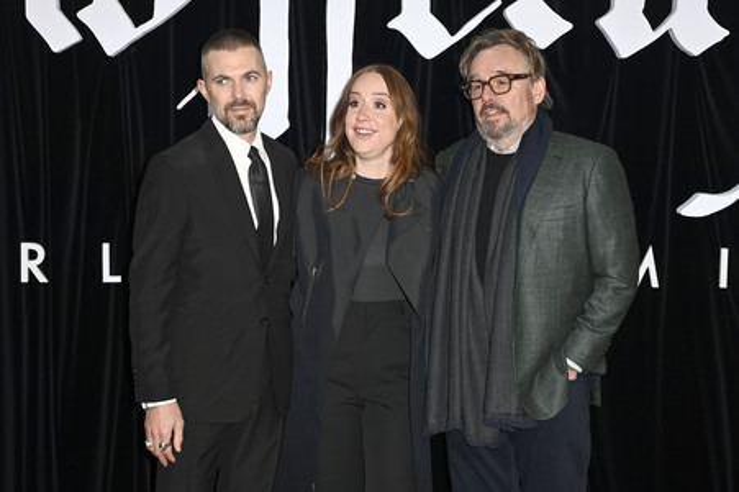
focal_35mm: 82
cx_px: 370
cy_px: 246
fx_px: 1682
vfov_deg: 16.6
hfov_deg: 24.8
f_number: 5.6
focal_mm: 82
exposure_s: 1/250
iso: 1250
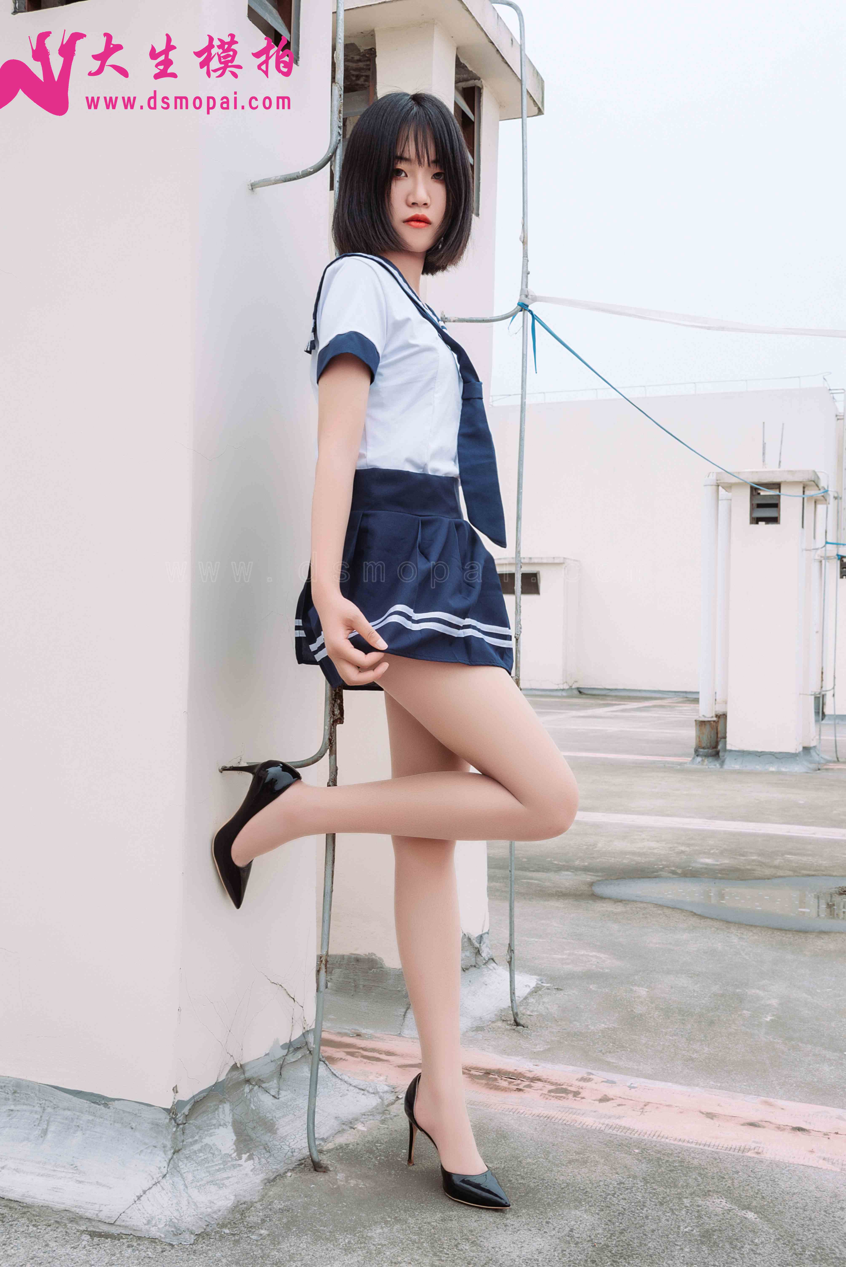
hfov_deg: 35.1
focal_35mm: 38
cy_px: 634
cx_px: 423
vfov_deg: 50.7
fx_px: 1338
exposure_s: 1/100
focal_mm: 38
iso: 200
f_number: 13
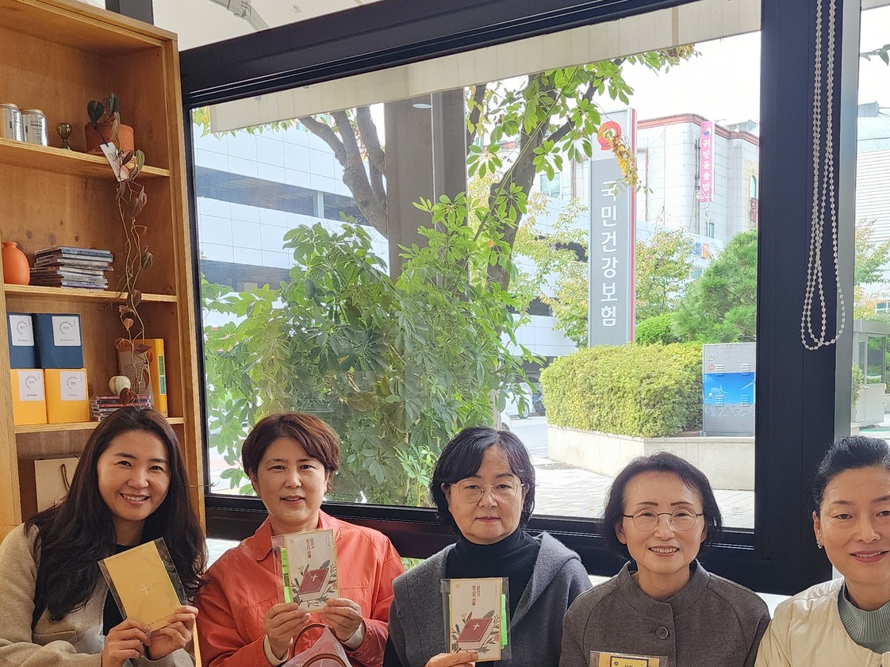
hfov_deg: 45.6
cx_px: 524
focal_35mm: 41
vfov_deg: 34.5
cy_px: 491
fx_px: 1054
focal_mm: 6.4
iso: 125
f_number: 1.8
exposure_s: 1/120
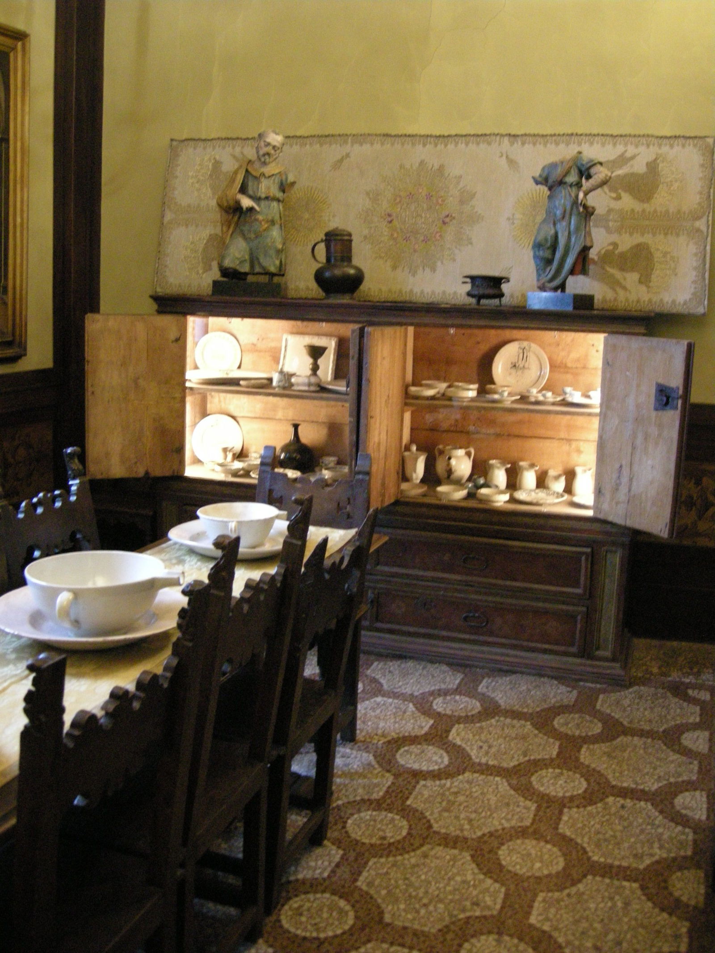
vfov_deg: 51.4
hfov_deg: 39.7
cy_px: 476
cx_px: 358
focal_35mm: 36
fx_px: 991
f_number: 2.7
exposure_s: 1/8
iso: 651
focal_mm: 7.5
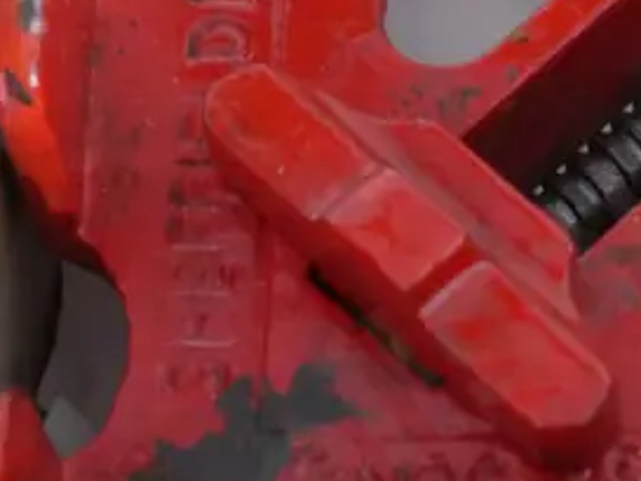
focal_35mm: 165
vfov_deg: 9.0
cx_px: 688
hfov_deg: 11.8
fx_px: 3057
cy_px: 196
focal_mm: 22
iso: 3200
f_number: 4.7
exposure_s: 1/10
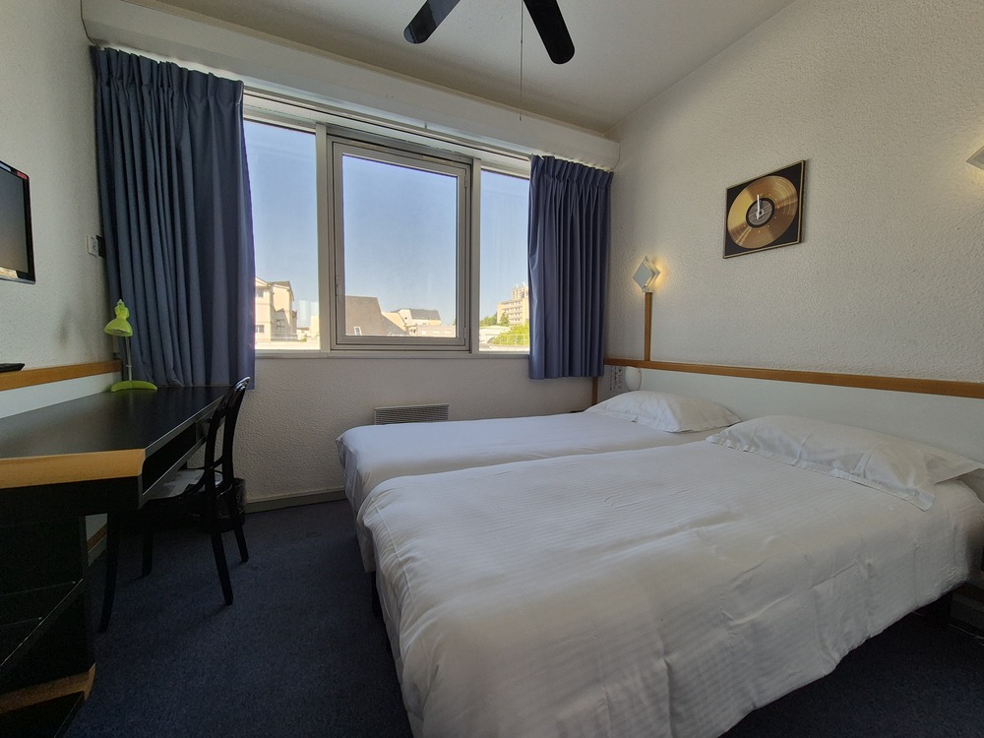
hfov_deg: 106.2
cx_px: 492
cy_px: 369
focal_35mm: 13
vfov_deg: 89.9
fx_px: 370
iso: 50
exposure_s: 1/234
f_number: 2.2
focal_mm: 2.2
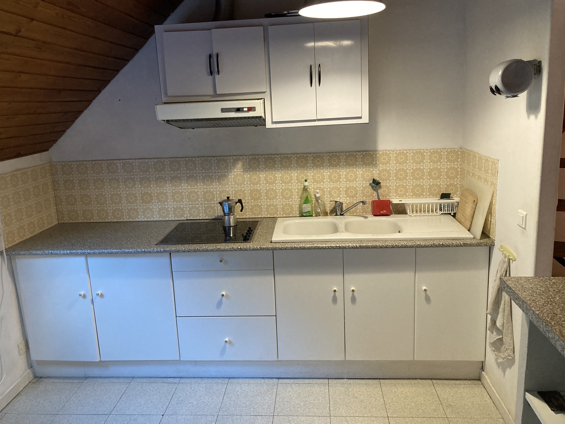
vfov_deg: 48.2
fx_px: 473
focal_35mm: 29
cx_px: 276
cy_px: 206
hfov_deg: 61.6
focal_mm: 3.99
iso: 250
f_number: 1.8
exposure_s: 1/60
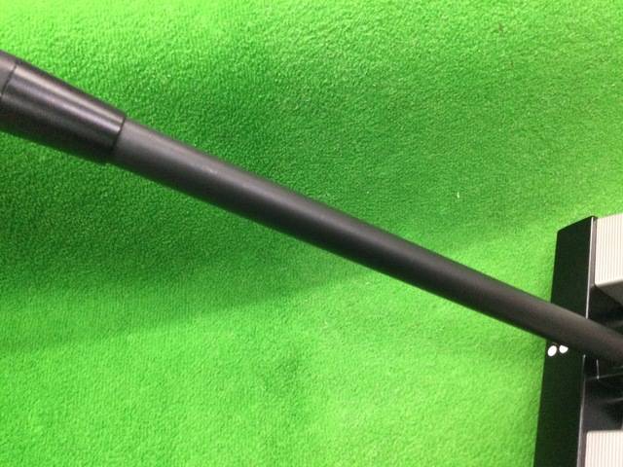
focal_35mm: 31
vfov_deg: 45.4
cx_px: 312
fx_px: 558
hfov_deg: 58.4
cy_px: 234
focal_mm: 3.3
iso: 200
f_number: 2.4
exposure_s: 1/30
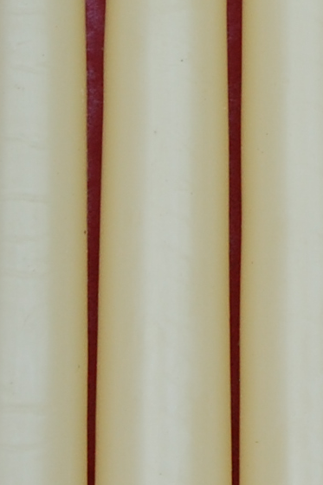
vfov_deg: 4.6
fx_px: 5968
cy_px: -148
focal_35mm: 443
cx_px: 434
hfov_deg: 3.1
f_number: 5.6
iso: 320
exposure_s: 1/125
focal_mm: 55
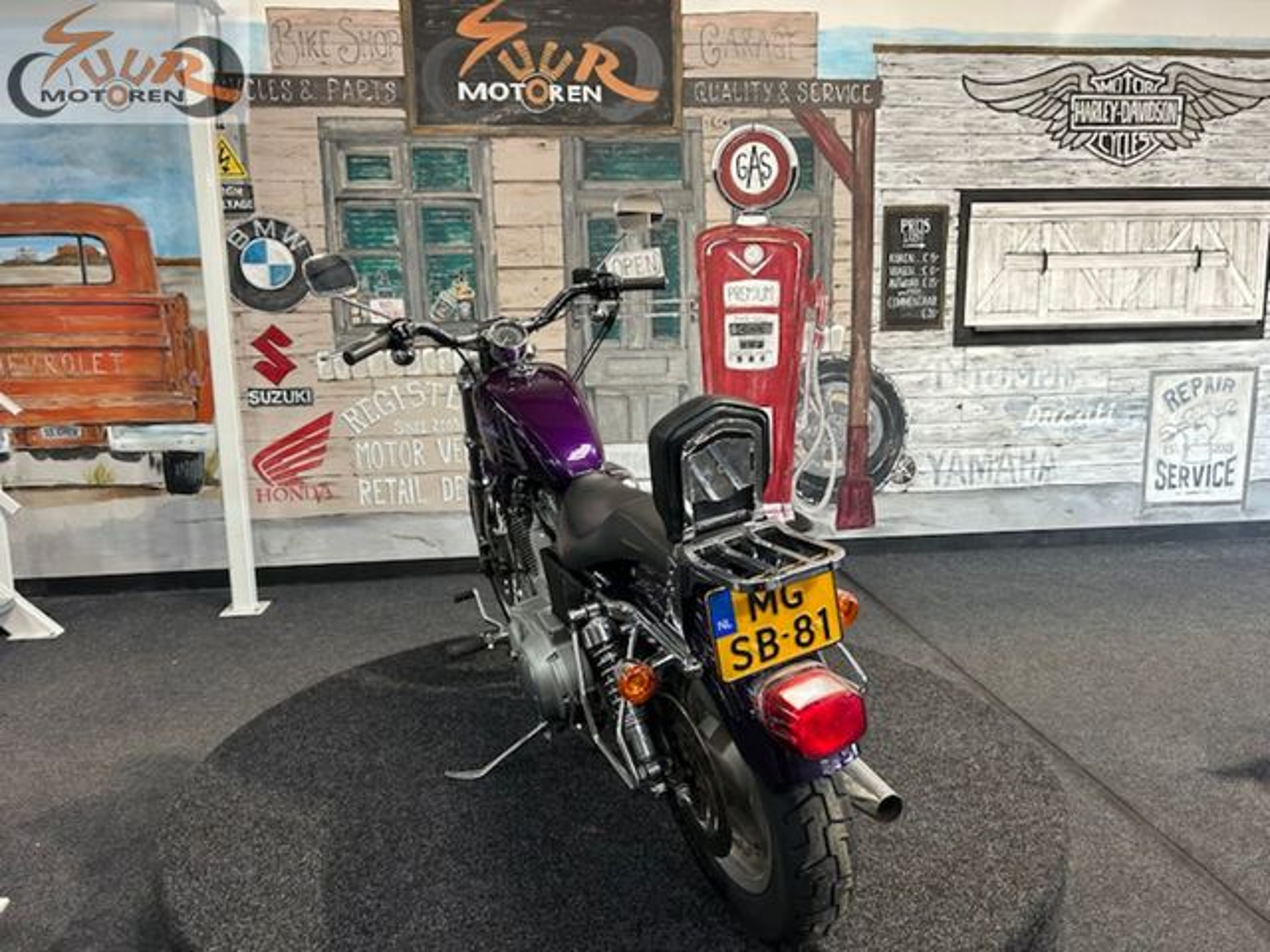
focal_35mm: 26
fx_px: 954
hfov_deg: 67.3
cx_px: 635
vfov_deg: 53.1
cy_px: 476
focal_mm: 5.7
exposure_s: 1/100
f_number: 1.5
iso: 100
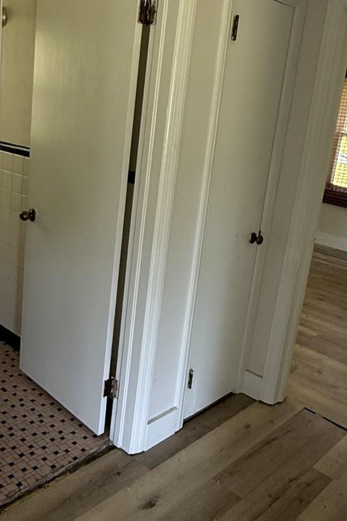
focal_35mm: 36
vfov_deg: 53.0
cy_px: 230
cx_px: 141
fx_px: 521
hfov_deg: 36.7
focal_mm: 2.22
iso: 320
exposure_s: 1/87
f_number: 2.2
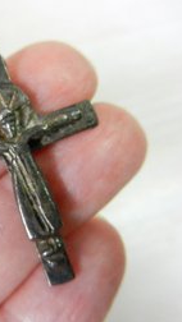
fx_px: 317
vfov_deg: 54.0
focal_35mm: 37
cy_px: 162
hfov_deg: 30.5
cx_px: 16
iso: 640
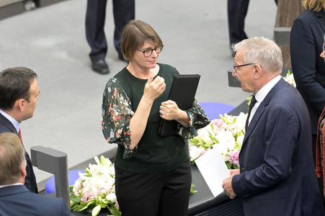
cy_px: 108
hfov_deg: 7.4
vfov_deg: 4.9
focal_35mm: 280
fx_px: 2526
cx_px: 162
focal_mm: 280
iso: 10000
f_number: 5.6
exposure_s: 1/250
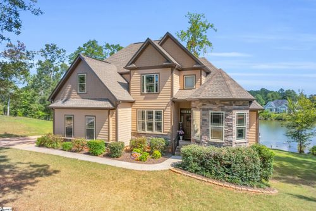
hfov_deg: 78.6
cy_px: 106
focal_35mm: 22
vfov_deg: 57.2
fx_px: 193
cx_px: 158
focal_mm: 8.38
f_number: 2.8
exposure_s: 1/200
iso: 130
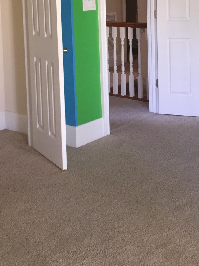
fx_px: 468
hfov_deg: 24.0
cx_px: 122
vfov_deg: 30.1
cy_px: 20
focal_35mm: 61
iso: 64
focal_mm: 4.15
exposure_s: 1/30
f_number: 2.2
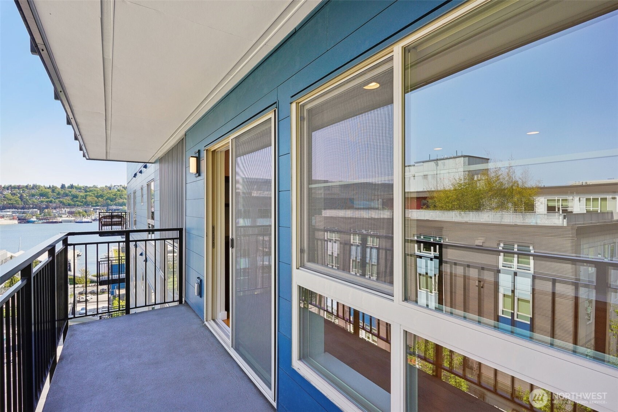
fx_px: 292
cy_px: 206
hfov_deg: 93.3
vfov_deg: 70.4
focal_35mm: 17
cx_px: 309
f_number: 8
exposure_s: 1/125
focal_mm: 17
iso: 250
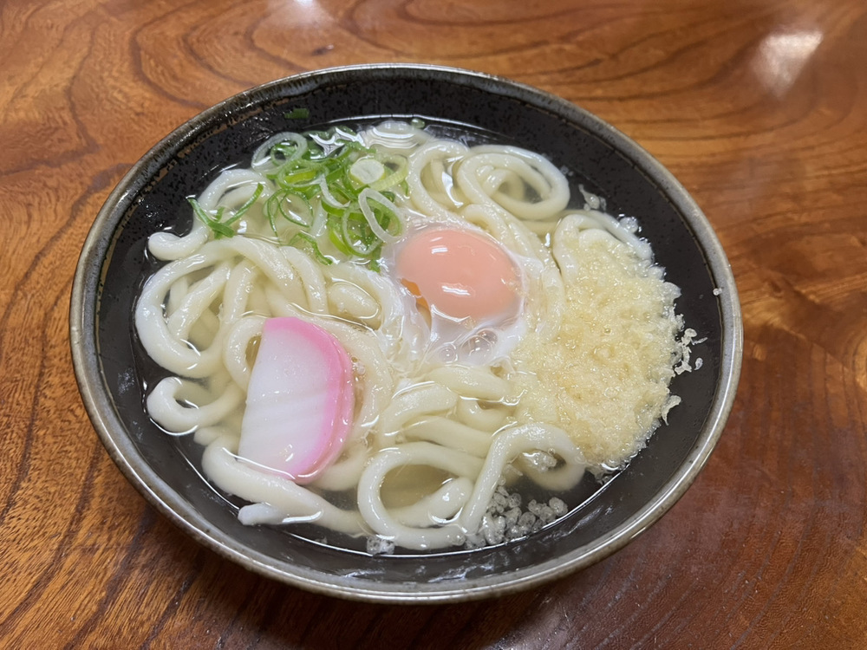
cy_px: 325
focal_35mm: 26
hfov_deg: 67.3
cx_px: 434
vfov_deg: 53.1
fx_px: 651
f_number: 1.6
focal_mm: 5.1
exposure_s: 1/60
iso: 160
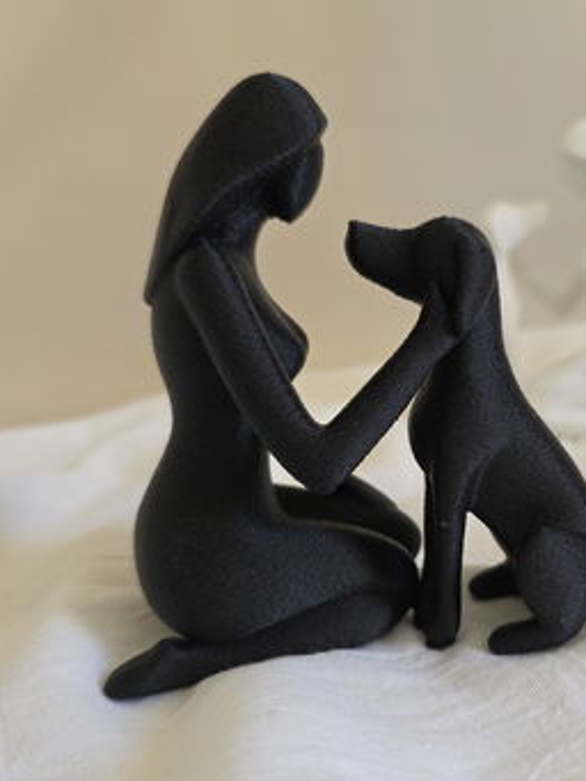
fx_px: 812
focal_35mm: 36
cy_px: 445
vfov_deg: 51.2
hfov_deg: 39.1
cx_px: 398
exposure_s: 1/100
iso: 125
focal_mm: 6.3
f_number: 1.7
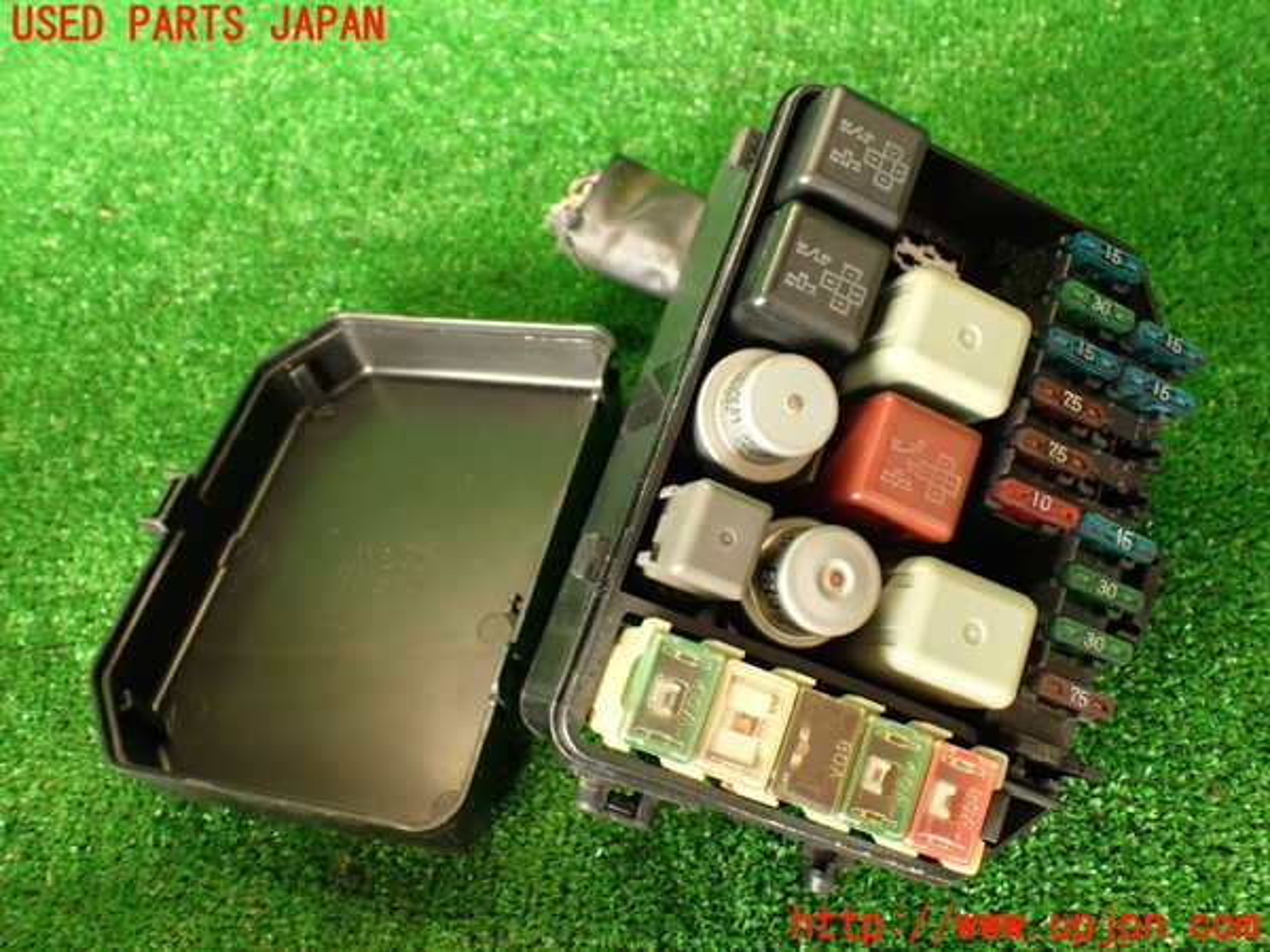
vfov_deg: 44.2
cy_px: 476
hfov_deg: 56.8
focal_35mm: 32
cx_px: 635
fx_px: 1174
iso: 200
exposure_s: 1/30
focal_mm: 5.79
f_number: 2.4
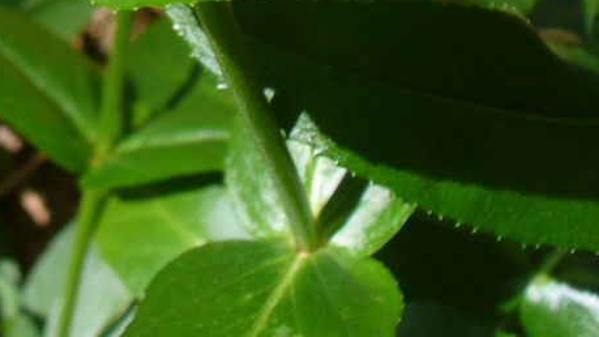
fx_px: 1429
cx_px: 108
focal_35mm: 90
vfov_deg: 12.9
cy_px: -133
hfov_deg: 23.3
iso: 80
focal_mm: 6.1
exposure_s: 1/500
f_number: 2.8
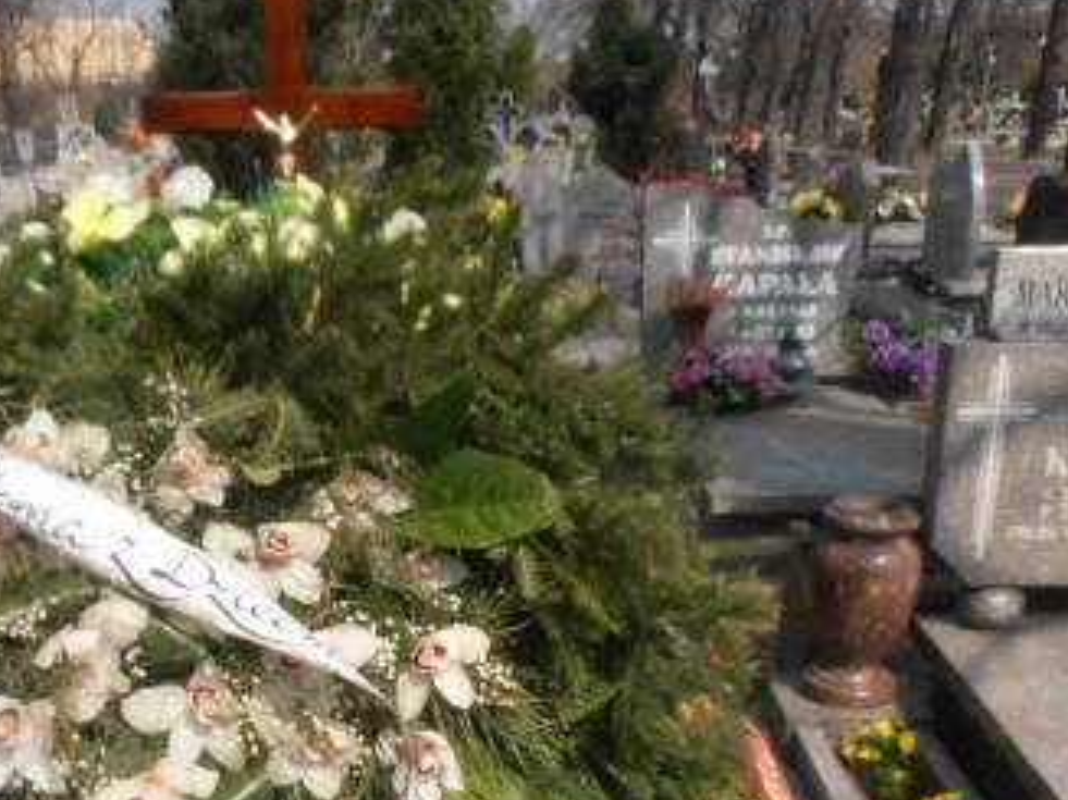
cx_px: 343
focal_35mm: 47
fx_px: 1450
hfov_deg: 39.9
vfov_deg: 29.8
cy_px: 686
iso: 80
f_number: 3
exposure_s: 1/1000
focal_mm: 4.2
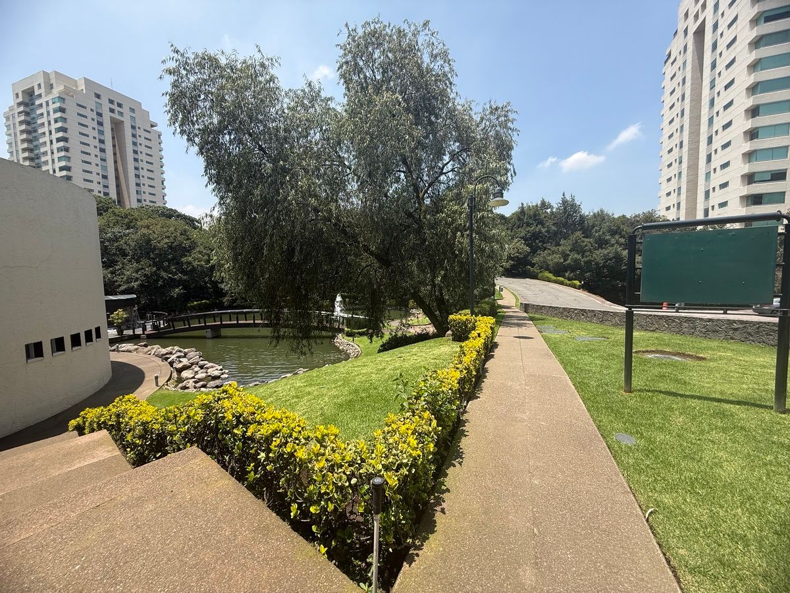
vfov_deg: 85.7
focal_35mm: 14
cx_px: 395
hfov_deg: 102.1
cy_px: 296
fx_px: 320
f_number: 2.2
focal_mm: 2.22
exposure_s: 1/830
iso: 50
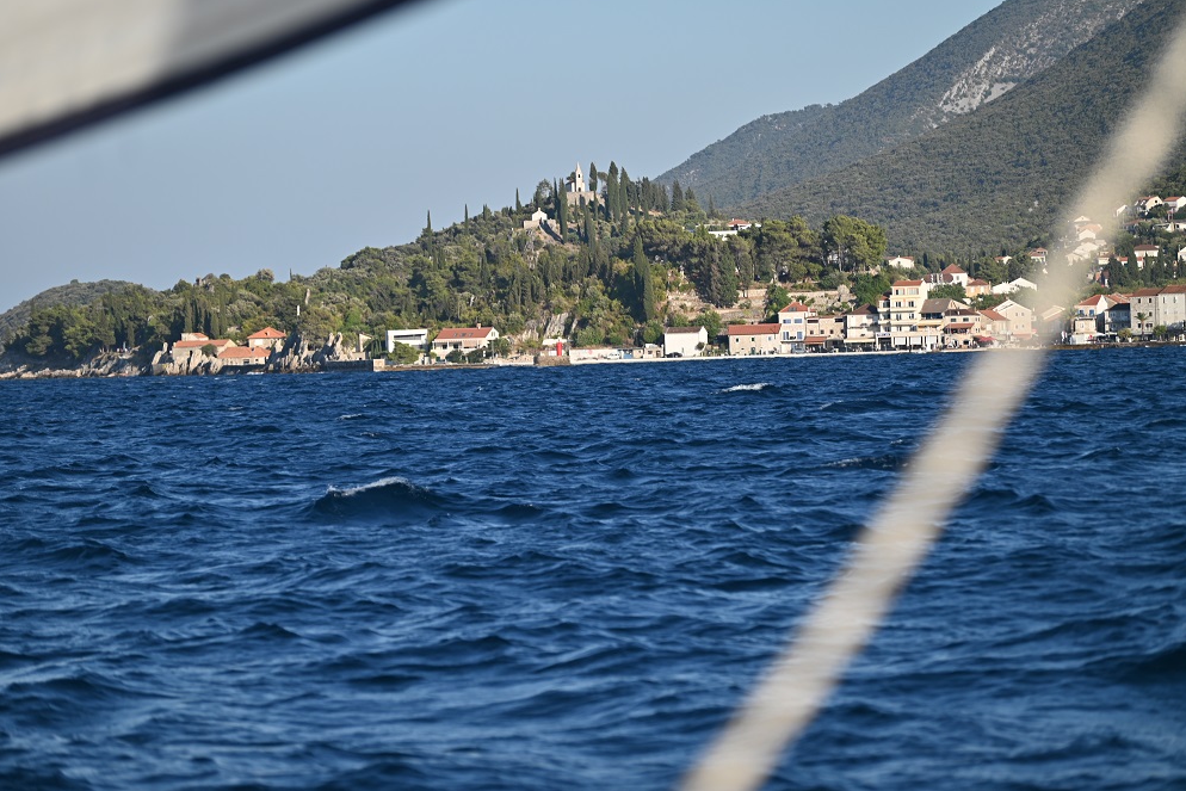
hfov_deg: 12.4
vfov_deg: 8.3
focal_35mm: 166
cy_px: 394
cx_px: 595
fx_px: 5469
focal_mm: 165
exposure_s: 1/800
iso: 100
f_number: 5
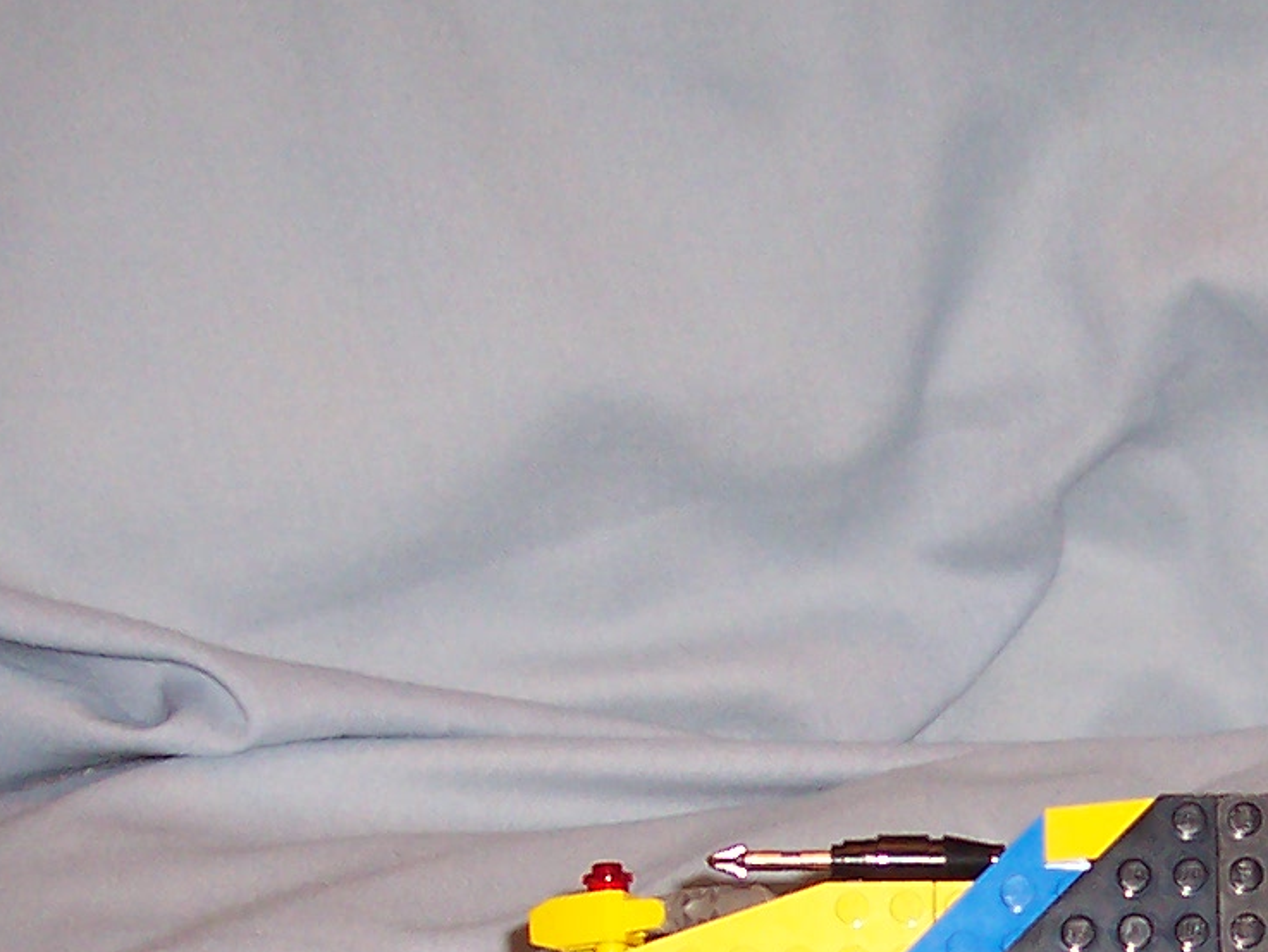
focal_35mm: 102
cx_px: 1351
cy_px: 1085
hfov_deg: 18.6
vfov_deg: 14.1
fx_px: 3737
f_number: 2.8
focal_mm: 5.6
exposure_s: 1/60
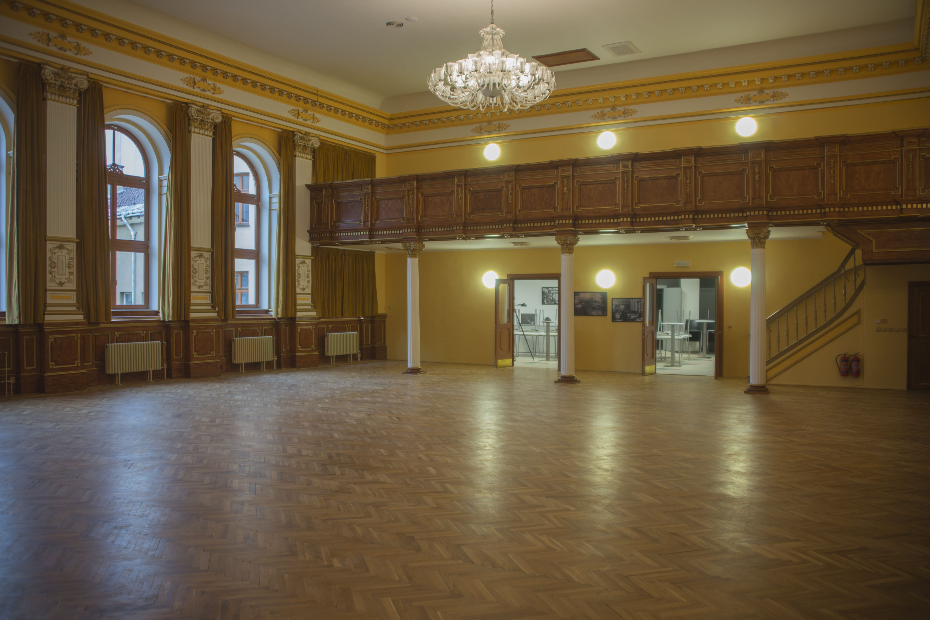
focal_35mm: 28
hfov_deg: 65.5
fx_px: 723
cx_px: 465
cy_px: 310
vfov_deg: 46.4
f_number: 3.5
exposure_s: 1/4
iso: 50
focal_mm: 28
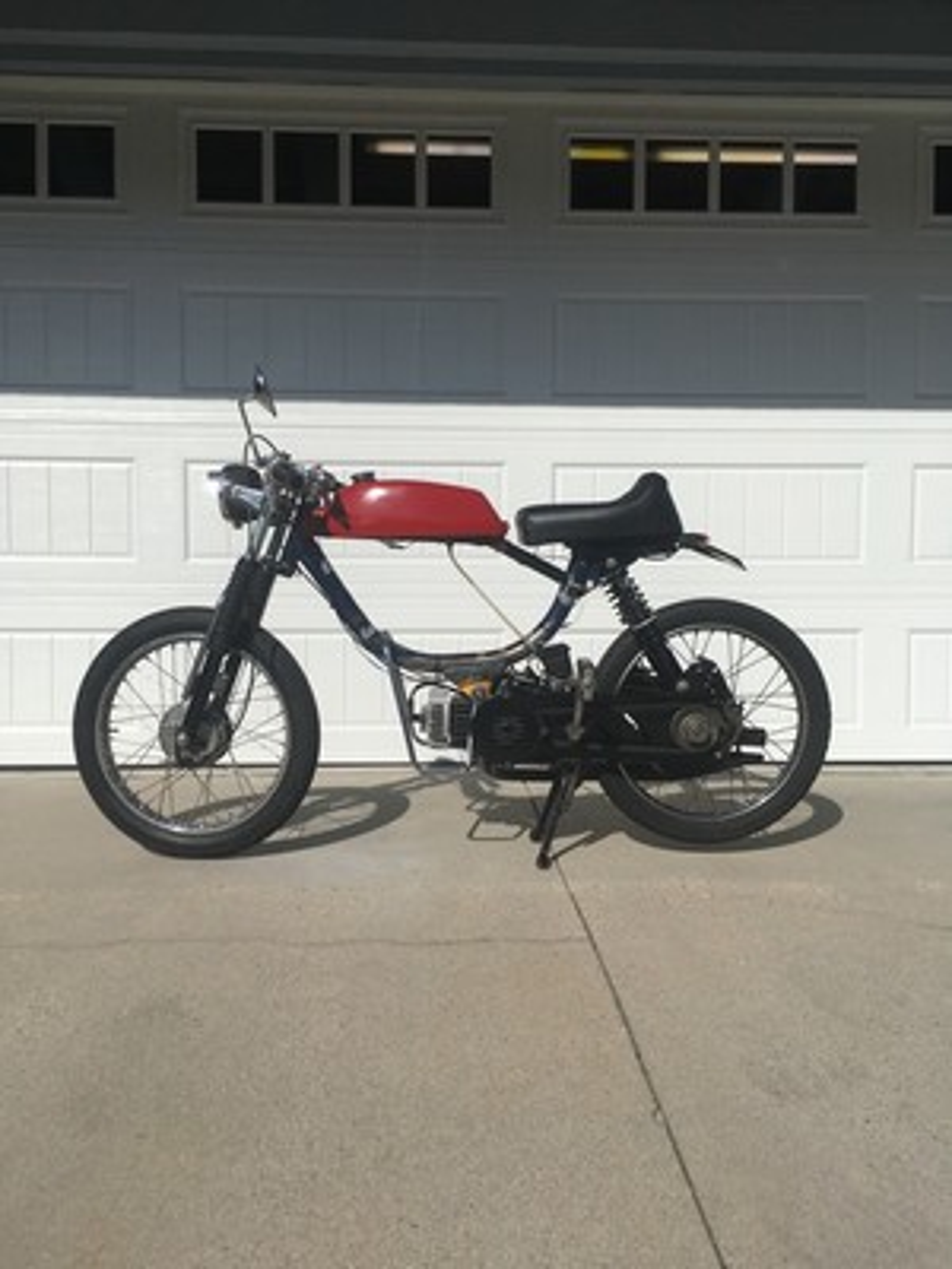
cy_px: 634
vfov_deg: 61.7
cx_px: 476
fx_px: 1063
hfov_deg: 48.2
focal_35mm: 29
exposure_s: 1/4808
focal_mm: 4.15
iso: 25
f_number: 2.2
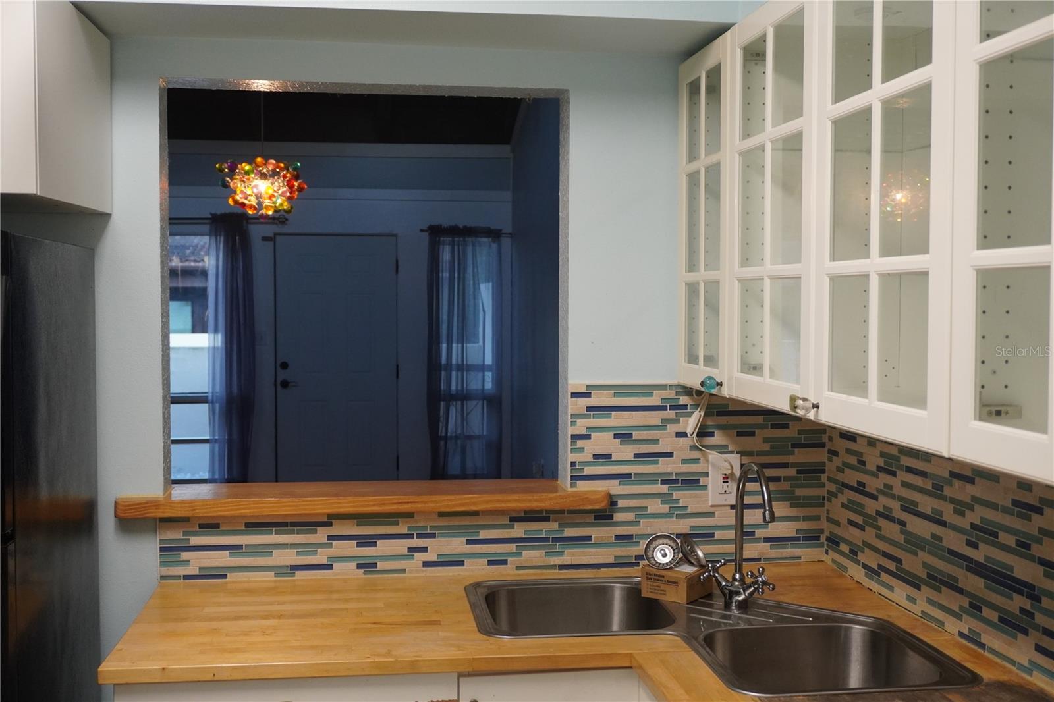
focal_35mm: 39
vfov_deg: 34.2
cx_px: 527
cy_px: 351
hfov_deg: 49.6
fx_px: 1142
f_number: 4.5
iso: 1250
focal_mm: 26
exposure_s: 1/160
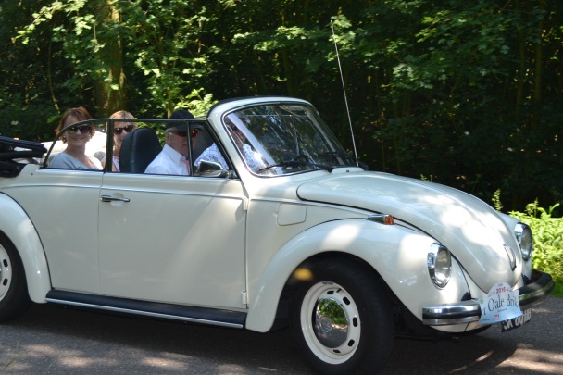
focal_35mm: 79
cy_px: 142
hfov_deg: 25.6
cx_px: 223
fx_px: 1235
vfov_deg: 17.2
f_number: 4.8
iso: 125
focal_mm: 32
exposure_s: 1/125
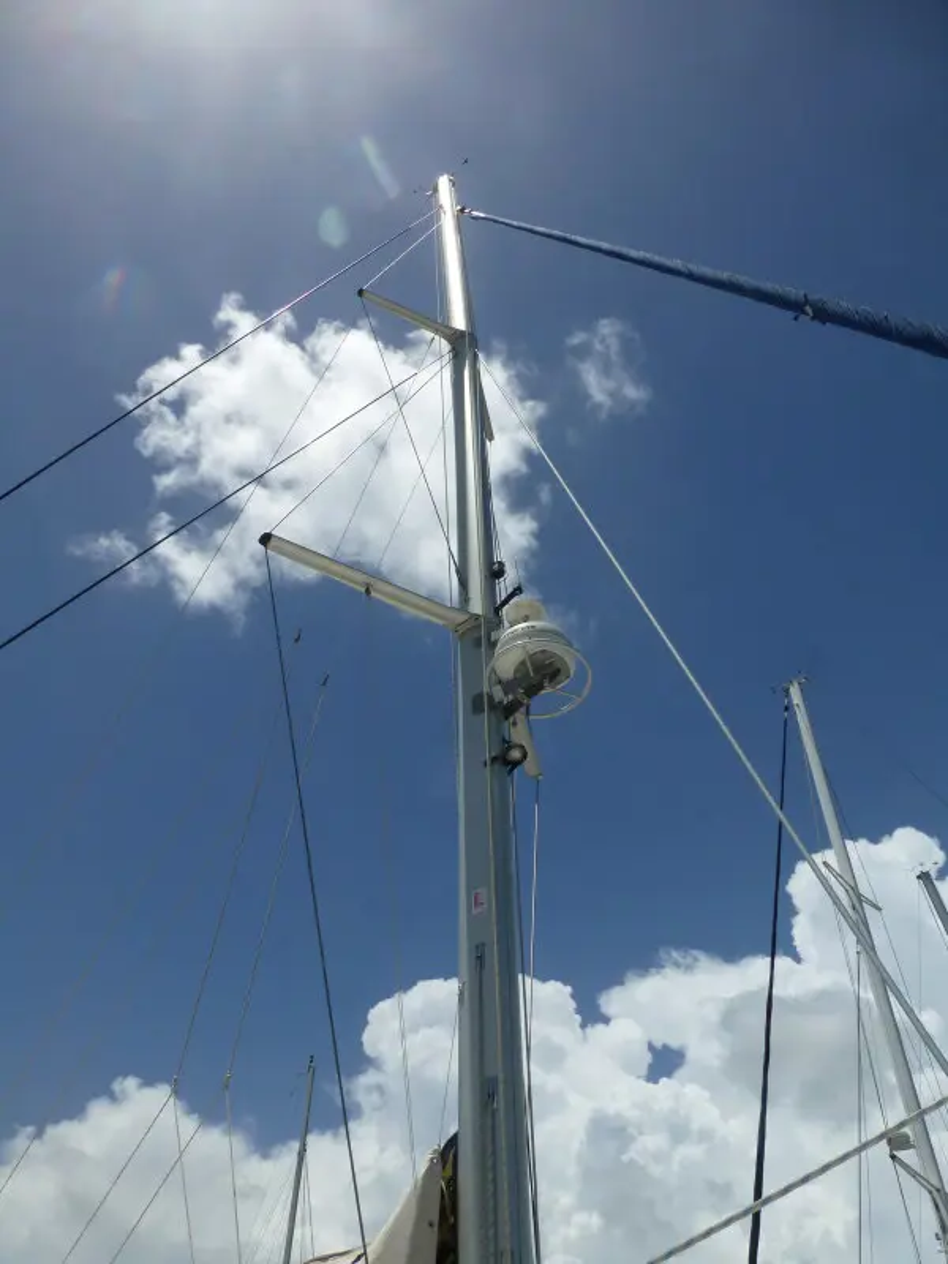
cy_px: 632
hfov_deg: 56.8
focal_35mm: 24
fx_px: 876
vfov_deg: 71.6
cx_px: 474
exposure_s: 1/2000
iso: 100
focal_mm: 4.3
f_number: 4.5
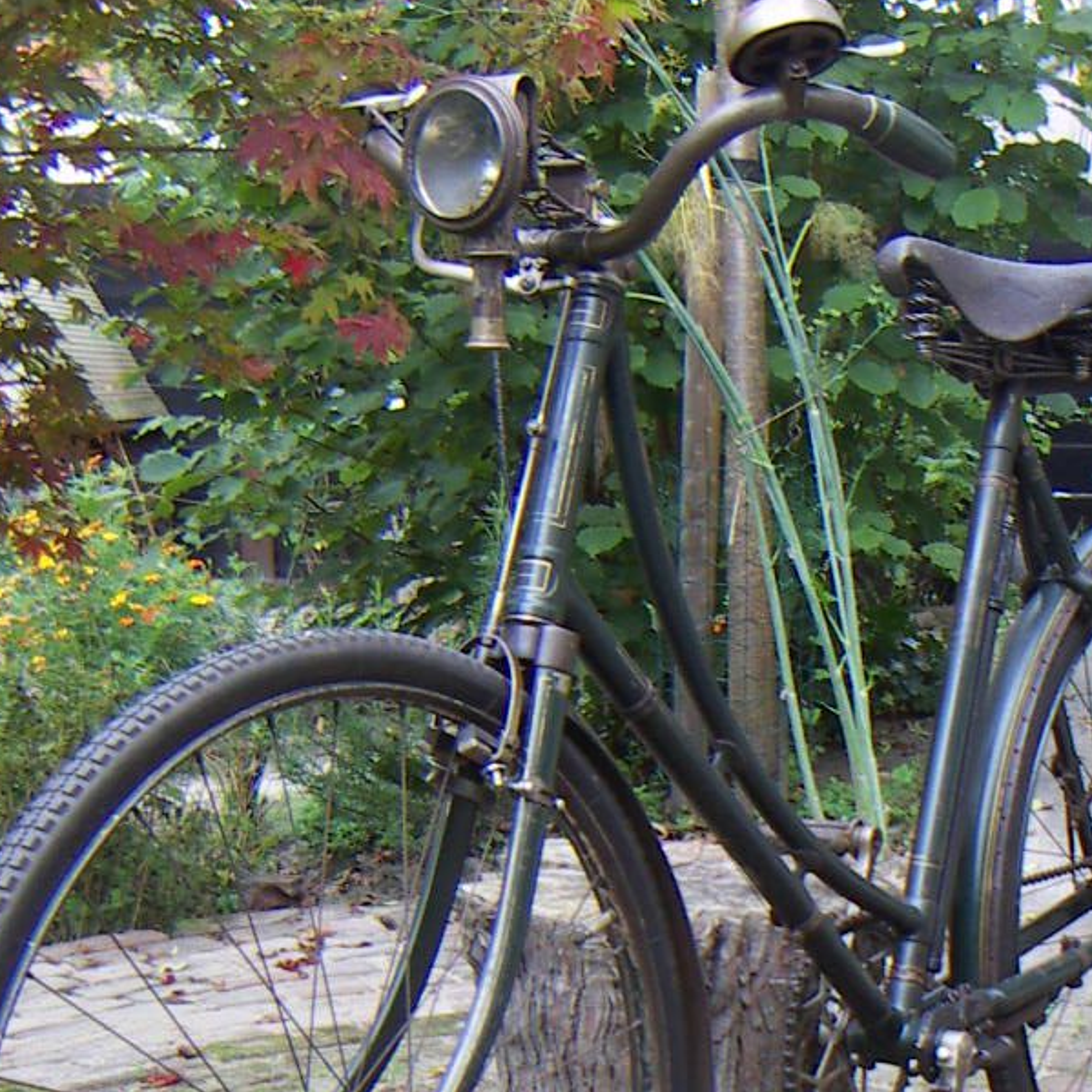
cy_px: 890
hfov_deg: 25.2
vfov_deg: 24.9
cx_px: 760
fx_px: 2427
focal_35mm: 68
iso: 50
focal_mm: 4.7
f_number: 2.8
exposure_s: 1/60
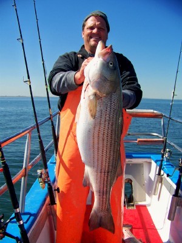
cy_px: 122
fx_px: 252
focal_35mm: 36
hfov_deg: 39.7
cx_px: 91
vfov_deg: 51.4
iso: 64
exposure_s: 1/800
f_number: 2.8
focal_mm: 5.85
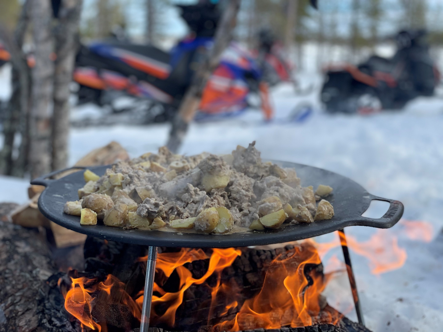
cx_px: 222
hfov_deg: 36.8
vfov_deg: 28.0
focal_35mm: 52
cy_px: 166
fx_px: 665
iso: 25
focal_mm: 6
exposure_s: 1/888
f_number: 2
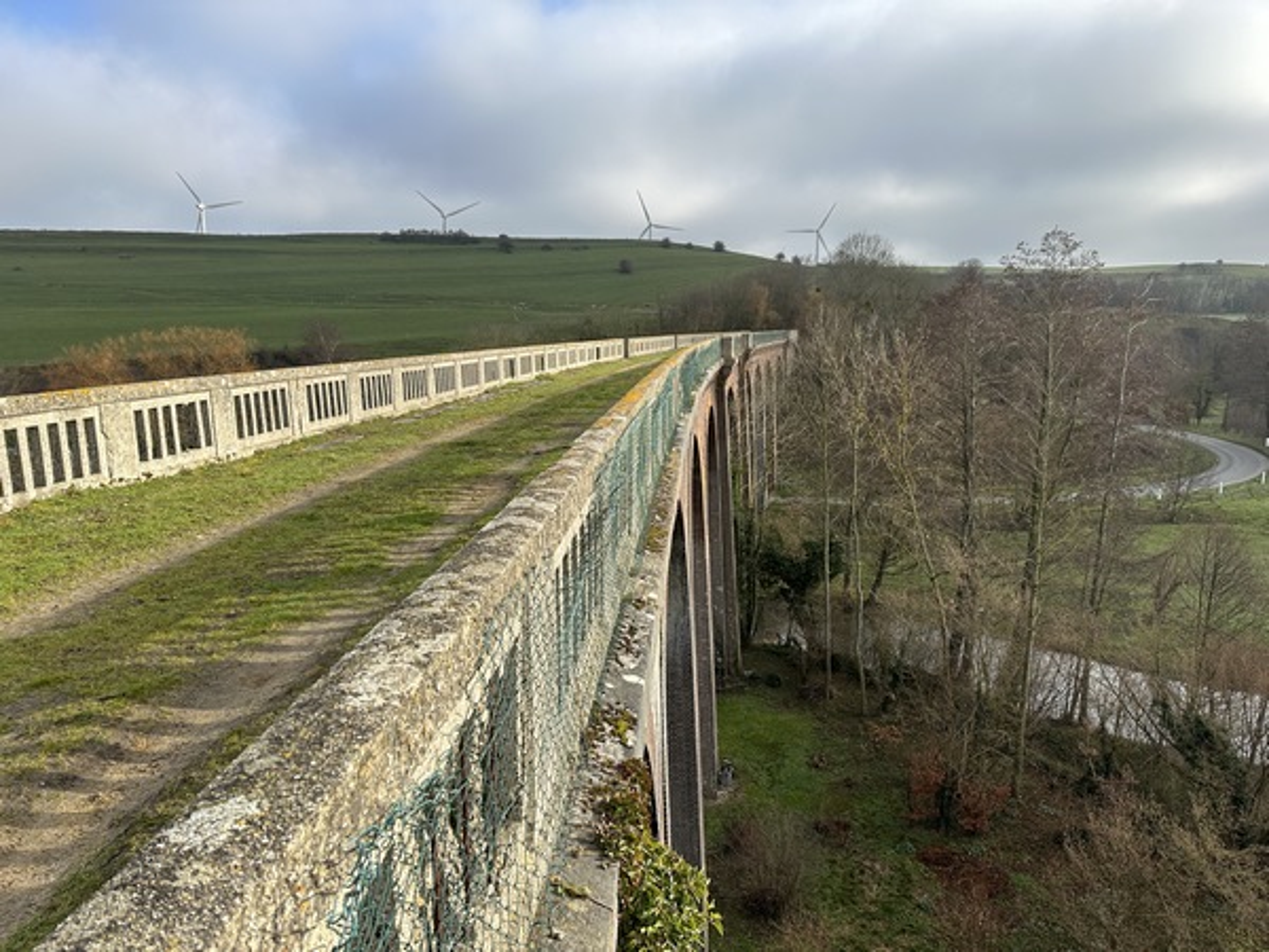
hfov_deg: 71.6
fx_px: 880
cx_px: 634
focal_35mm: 24
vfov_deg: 56.8
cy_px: 476
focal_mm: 6.86
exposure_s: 1/1949
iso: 80
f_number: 1.78
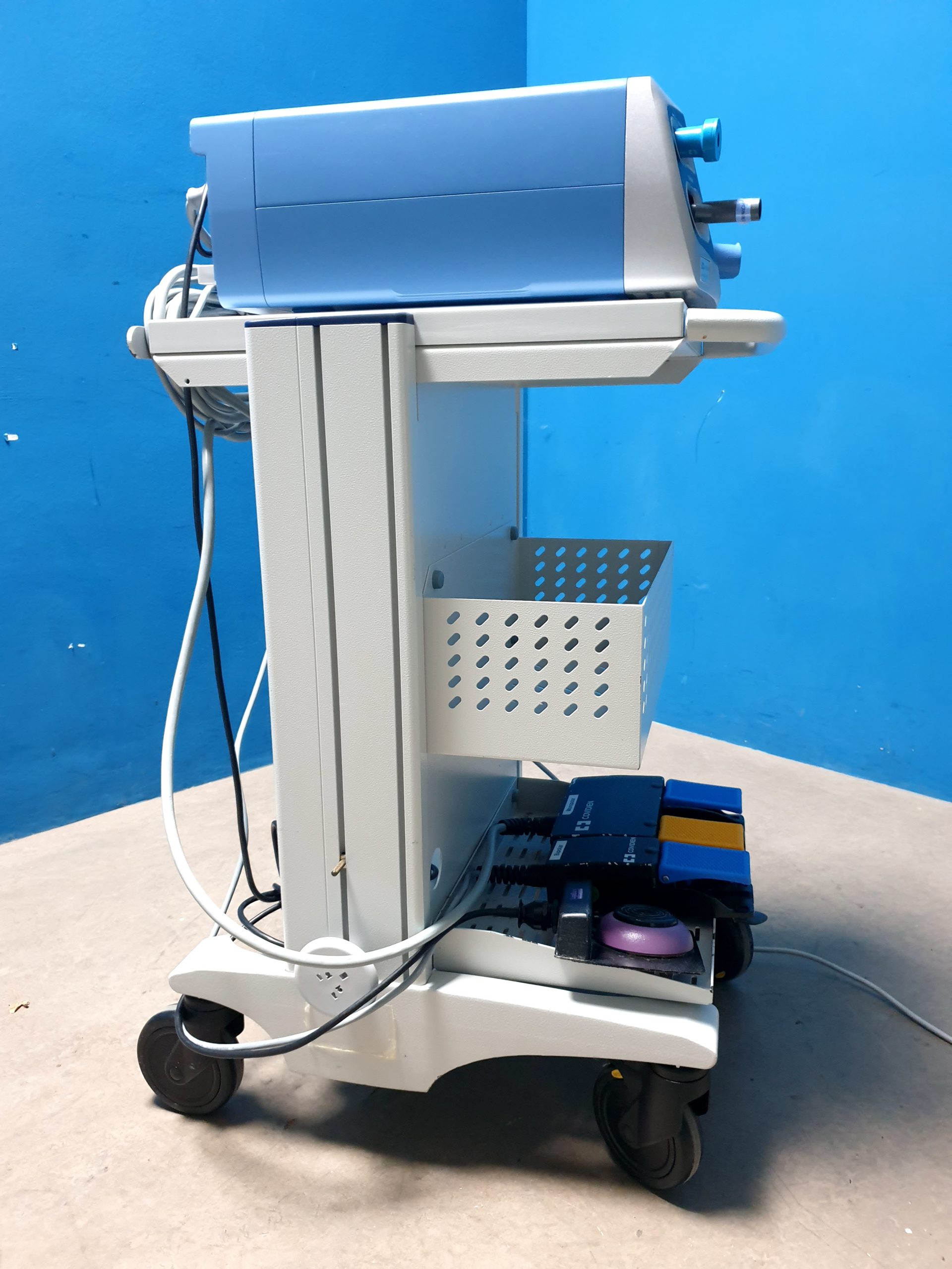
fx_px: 953
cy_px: 634
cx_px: 476
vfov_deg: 67.3
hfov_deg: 53.1
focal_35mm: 26
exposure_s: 1/20
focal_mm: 4.3
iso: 250
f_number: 1.5
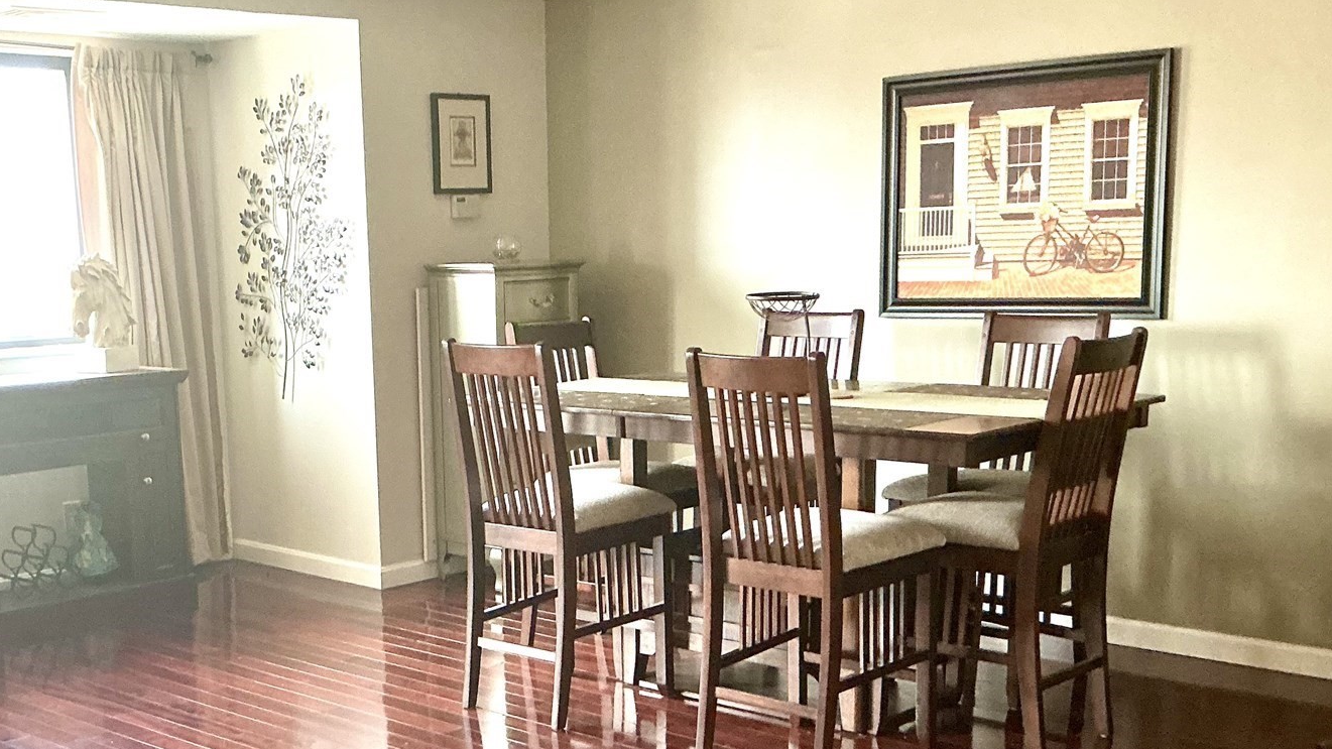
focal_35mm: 49
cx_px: 494
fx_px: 1731
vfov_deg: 24.1
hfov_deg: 41.8
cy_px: 571
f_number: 1.8
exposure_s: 1/60
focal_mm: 3
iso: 160
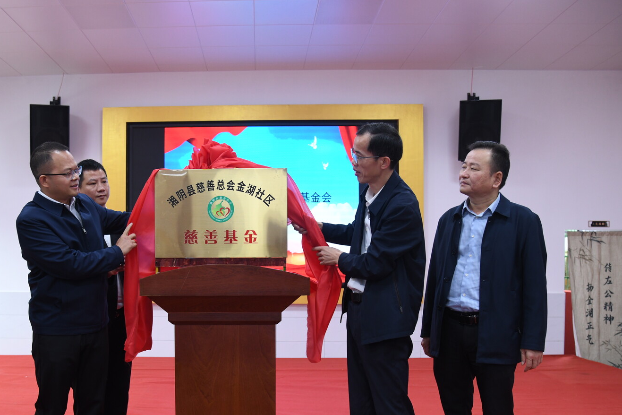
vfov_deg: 37.5
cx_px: 225
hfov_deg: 53.7
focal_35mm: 35
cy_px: 276
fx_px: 605
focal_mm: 24
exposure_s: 1/100
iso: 800
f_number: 4
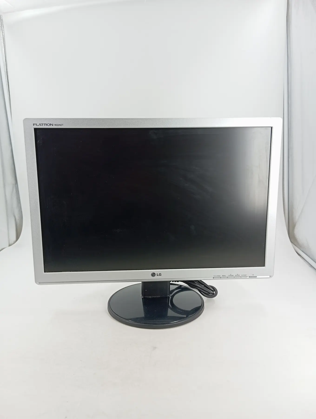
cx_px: 158
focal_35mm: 28
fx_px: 340
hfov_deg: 49.9
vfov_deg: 63.4
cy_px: 210
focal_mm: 4.22
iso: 55
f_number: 1.8
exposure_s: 1/50
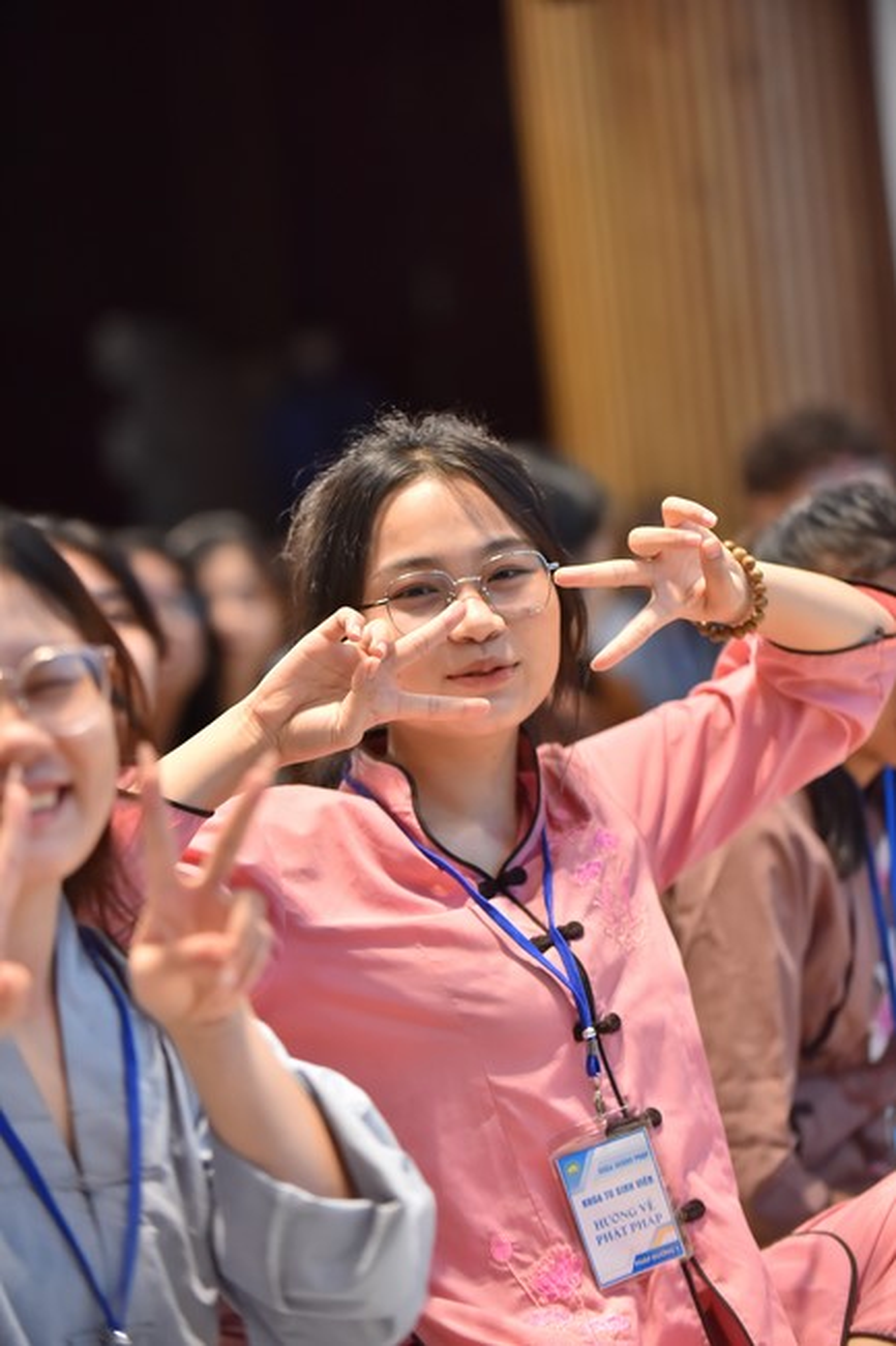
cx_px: 448
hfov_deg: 13.0
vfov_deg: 19.5
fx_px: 3922
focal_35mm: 105
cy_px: 673
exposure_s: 1/250
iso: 1250
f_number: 2.8
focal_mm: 105
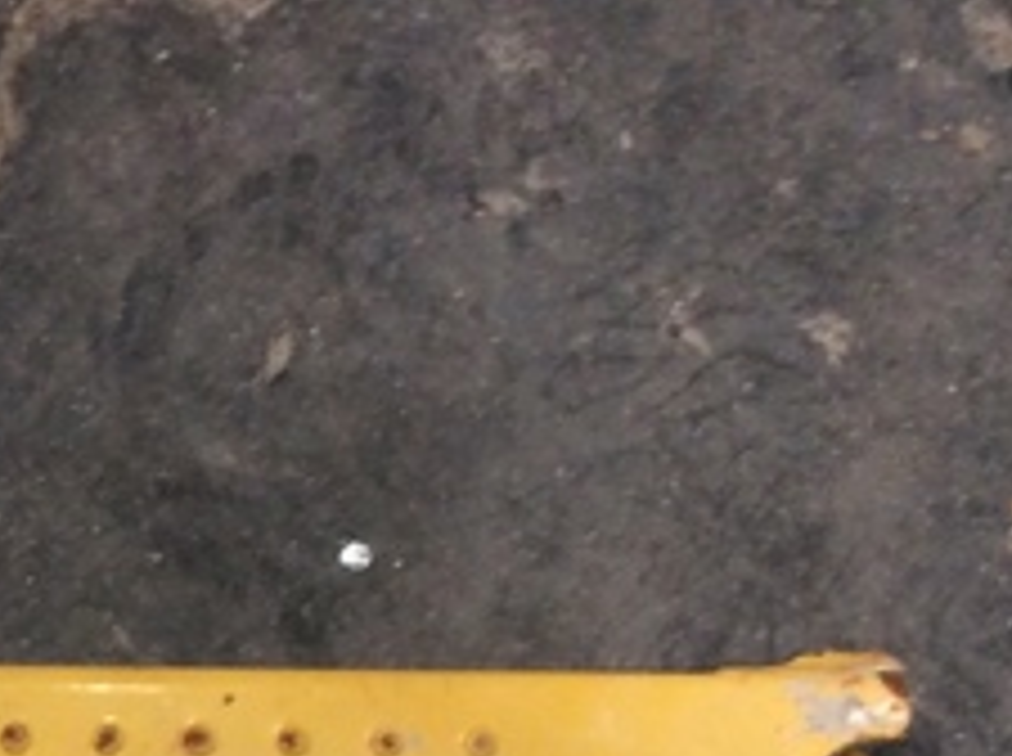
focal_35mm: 114
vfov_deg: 12.0
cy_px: 1341
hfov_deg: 16.2
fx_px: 3327
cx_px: -382
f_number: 2.4
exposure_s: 1/25
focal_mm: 3.3
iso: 50
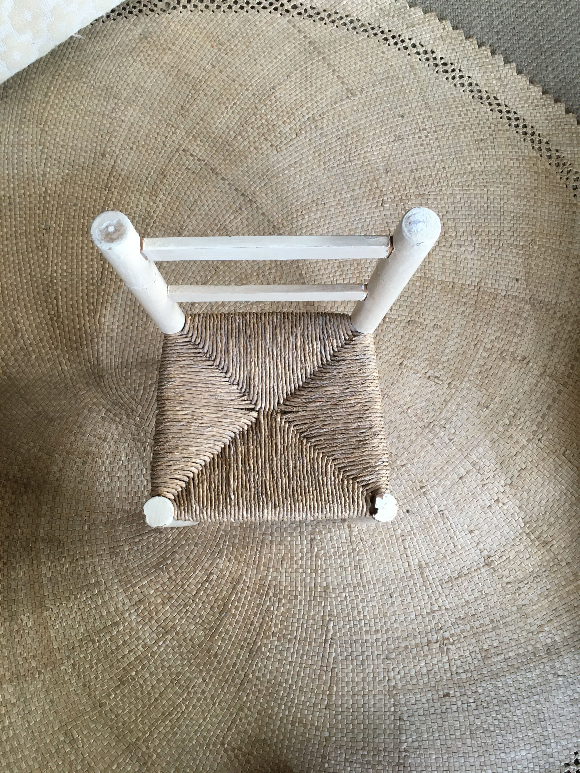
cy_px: 386
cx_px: 290
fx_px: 648
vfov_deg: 61.7
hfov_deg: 48.2
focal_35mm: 29
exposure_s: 1/33
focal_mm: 4.15
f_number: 2.2
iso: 125
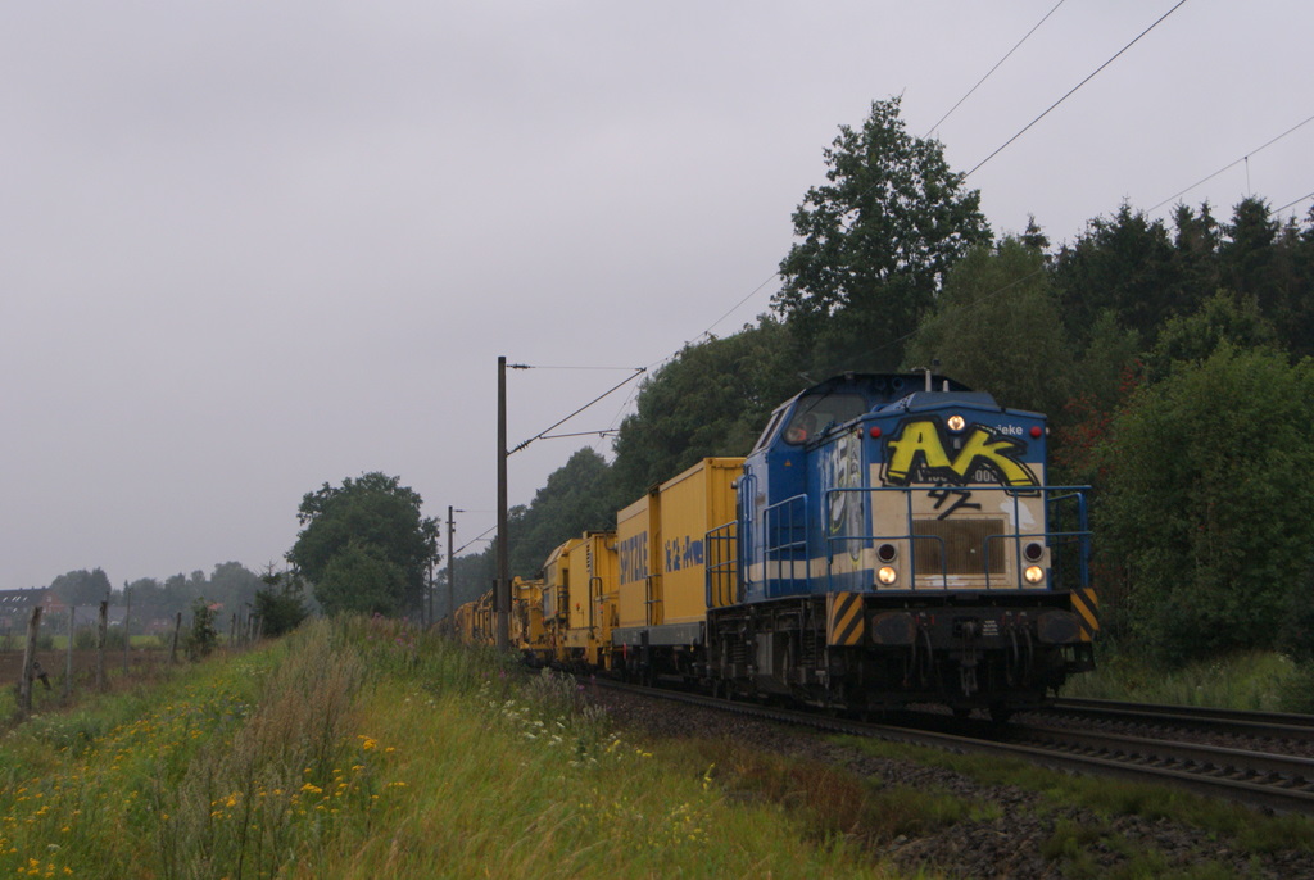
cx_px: 657
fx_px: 2741
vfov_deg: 18.2
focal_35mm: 75
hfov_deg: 27.0
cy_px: 440
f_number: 9
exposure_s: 1/1000
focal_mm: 50
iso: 400
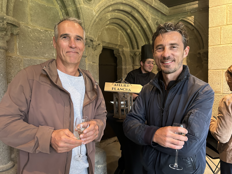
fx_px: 174
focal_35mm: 26
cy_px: 87
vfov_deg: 53.1
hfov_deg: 67.3
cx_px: 116
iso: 500
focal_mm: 5.7
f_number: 1.5
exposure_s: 1/50
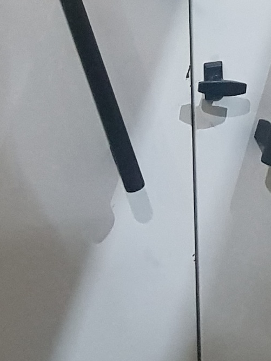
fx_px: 1326
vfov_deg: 13.7
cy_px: -311
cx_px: 171
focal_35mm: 127
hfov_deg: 11.7
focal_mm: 4.3
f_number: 1.7
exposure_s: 1/50
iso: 500
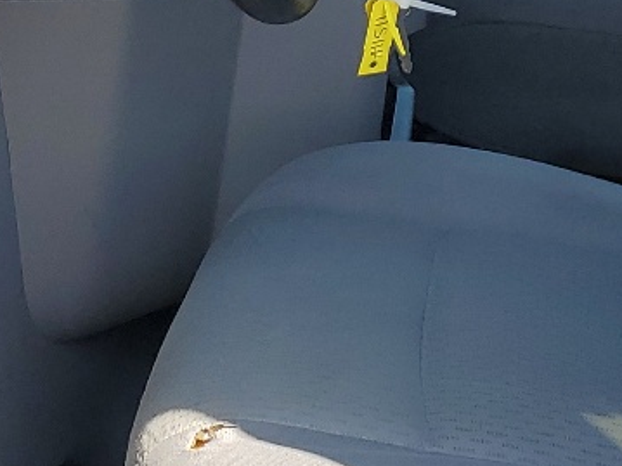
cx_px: 423
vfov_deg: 12.6
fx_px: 2084
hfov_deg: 16.9
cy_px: -10
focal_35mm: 116
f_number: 1.5
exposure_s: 1/833
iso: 50
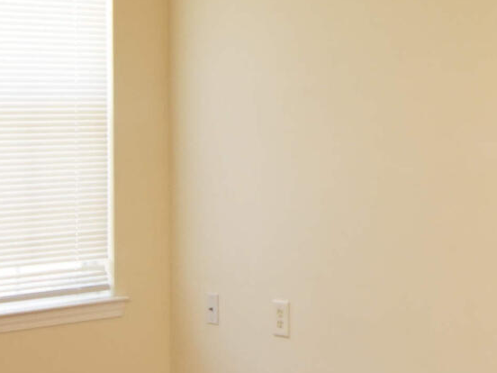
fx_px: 1350
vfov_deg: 15.7
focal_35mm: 94
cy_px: 119
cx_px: 712
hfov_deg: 18.8
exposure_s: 1/60
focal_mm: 12
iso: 500
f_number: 4.5
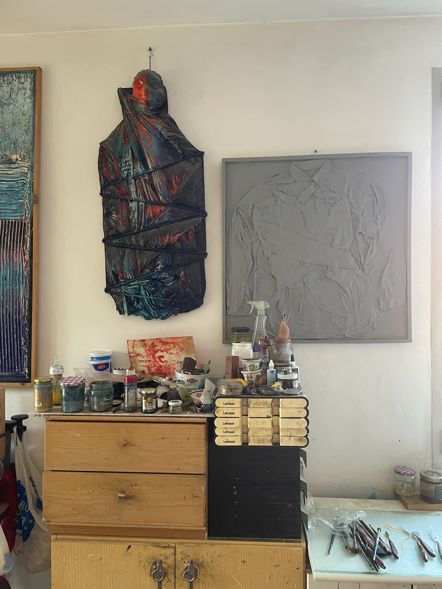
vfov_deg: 67.3
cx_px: 221
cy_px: 294
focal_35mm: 26
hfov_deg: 53.1
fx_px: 443
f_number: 1.6
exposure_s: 1/60
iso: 250
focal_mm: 4.2
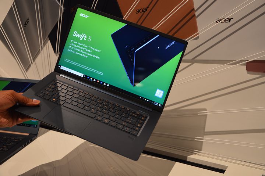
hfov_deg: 43.6
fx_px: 331
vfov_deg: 29.8
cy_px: 88
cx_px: 132
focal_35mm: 45
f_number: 4.2
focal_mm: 30
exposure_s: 1/50
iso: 400
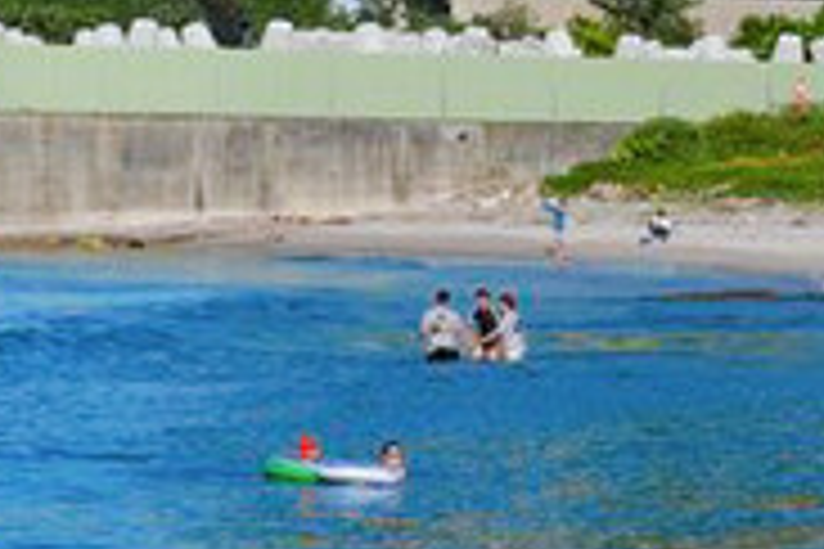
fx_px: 4669
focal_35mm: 204
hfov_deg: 9.8
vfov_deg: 6.7
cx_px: 1198
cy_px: 292
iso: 320
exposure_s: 1/800
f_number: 8
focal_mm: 44
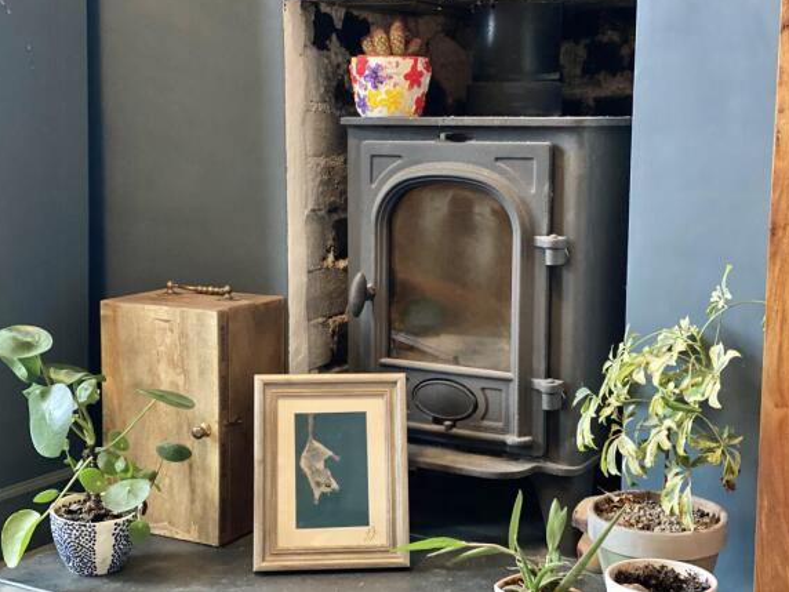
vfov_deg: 27.5
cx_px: 392
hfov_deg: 36.2
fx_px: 1208
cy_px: 293
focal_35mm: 53
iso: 400
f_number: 2
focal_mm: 6
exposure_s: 1/20
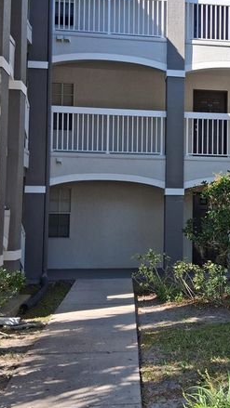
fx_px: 466
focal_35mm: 43
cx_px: 192
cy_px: 185
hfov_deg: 27.1
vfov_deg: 47.3
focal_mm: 3.98
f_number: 1.8
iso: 25
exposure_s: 1/295
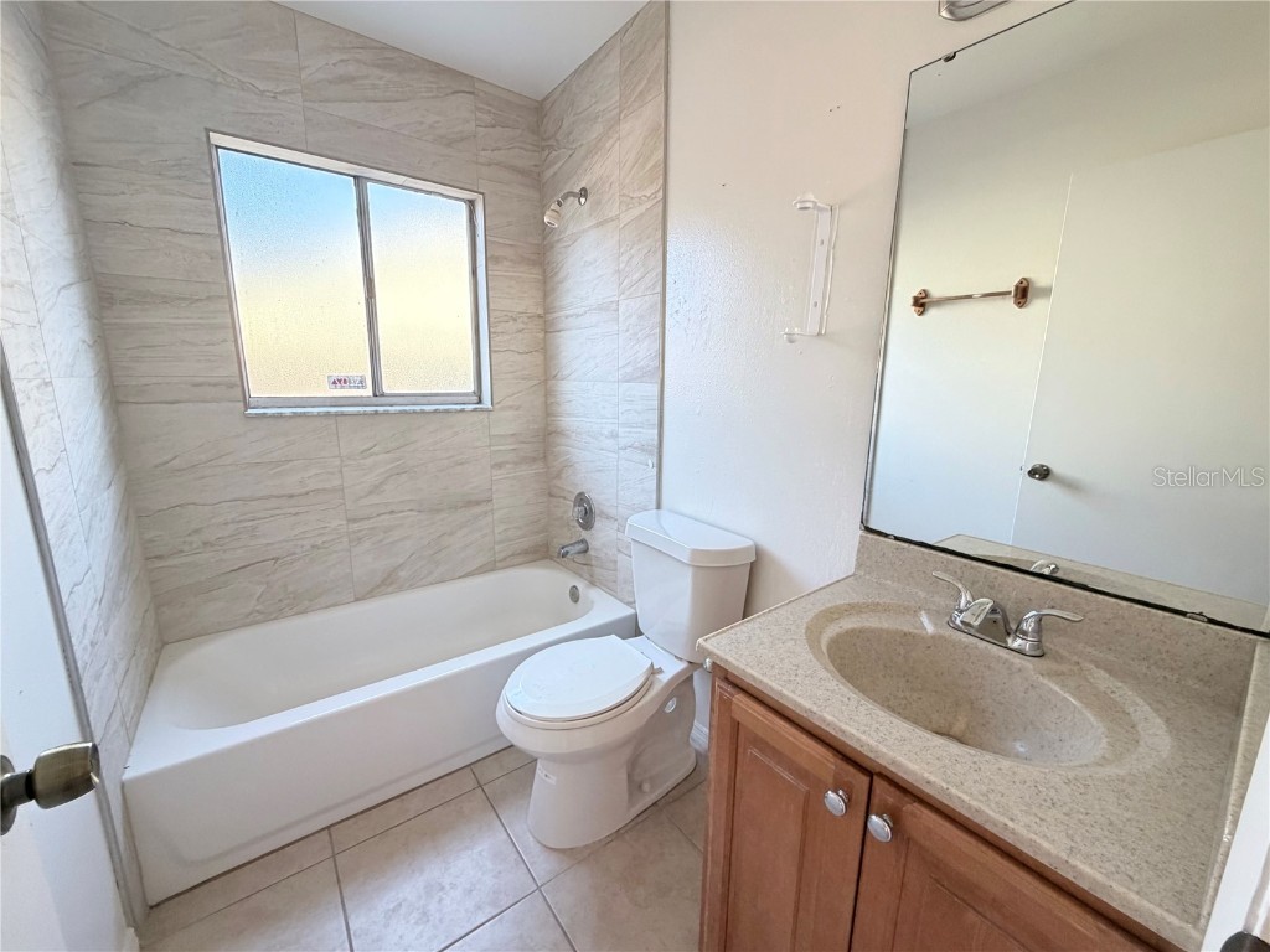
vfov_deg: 85.7
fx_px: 514
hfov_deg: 102.1
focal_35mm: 14
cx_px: 635
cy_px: 476
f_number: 2.2
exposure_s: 1/79
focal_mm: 2.22
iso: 320
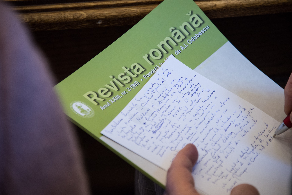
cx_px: 146
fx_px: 2434
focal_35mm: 300
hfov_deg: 6.9
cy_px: 98
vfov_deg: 4.6
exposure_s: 1/160
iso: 2000
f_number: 5.6
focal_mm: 300
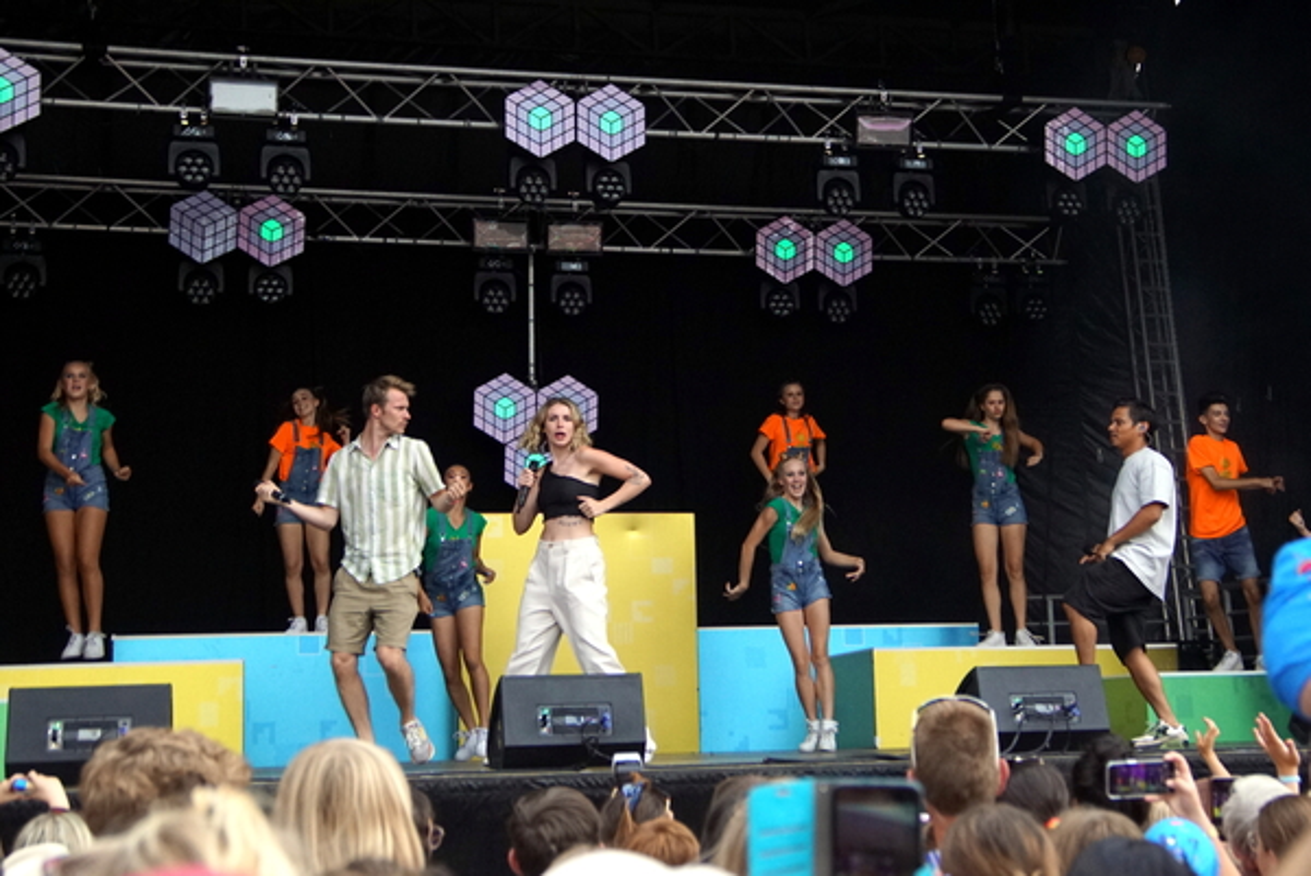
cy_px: 438
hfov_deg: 43.6
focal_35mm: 45
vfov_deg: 29.9
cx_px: 656
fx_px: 1640
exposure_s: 1/2000
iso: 1000
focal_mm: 30
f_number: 4
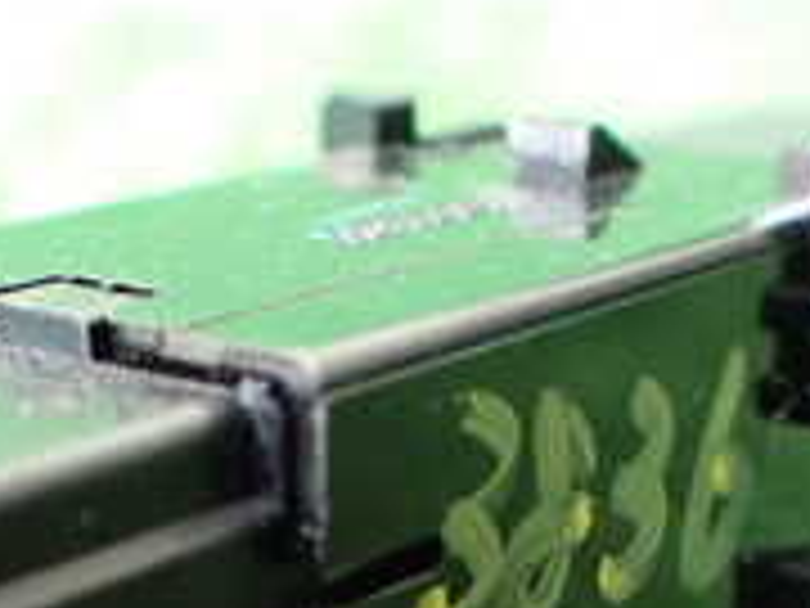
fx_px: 2340
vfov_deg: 14.4
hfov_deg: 19.6
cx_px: 387
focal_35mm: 100
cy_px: 712
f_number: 2.3
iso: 800
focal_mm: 5.4
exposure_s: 1/80
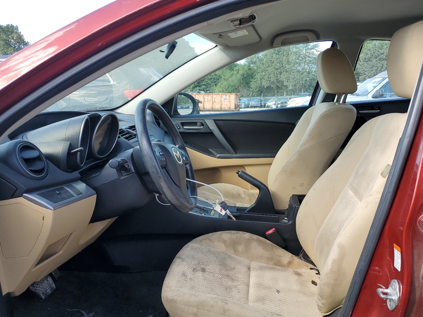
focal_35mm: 30
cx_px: 237
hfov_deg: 59.8
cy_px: 178
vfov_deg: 46.7
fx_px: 367
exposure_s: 1/455
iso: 50
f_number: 1.5
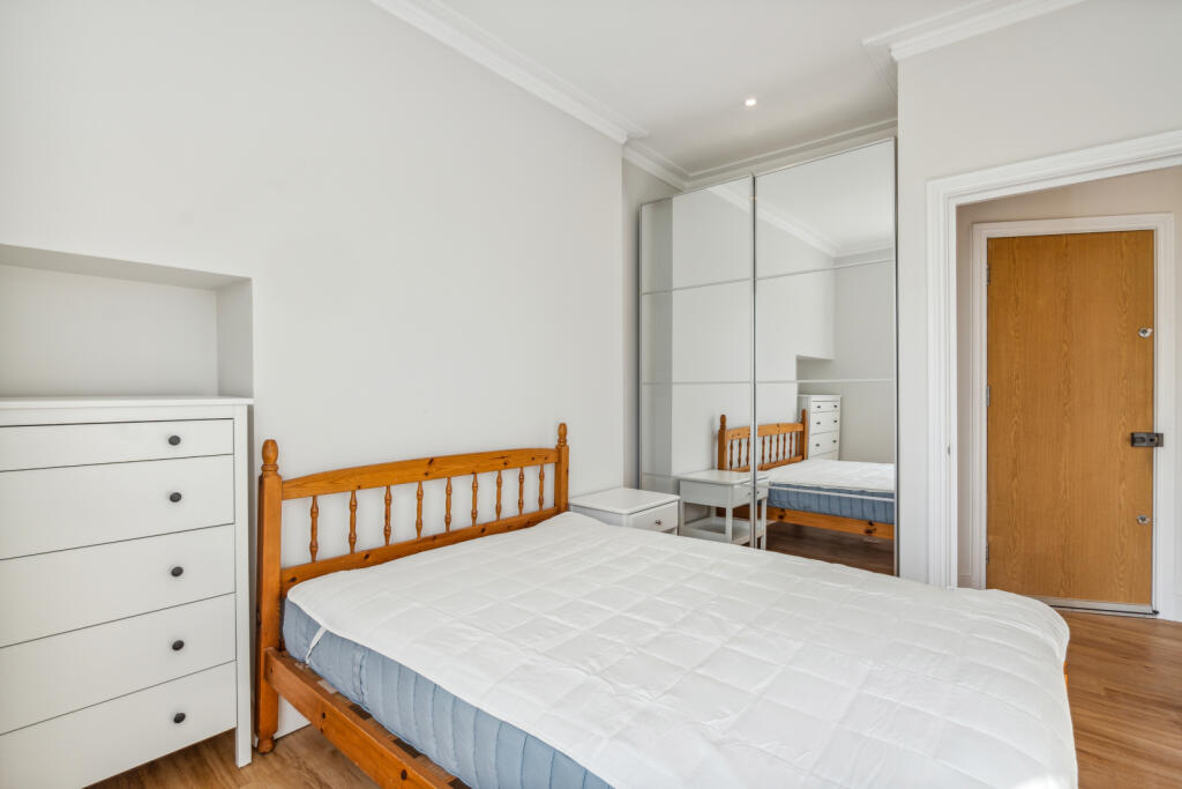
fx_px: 525
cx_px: 591
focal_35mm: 16
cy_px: 394
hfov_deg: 96.7
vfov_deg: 73.8
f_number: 11
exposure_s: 1/60
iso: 400
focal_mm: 16
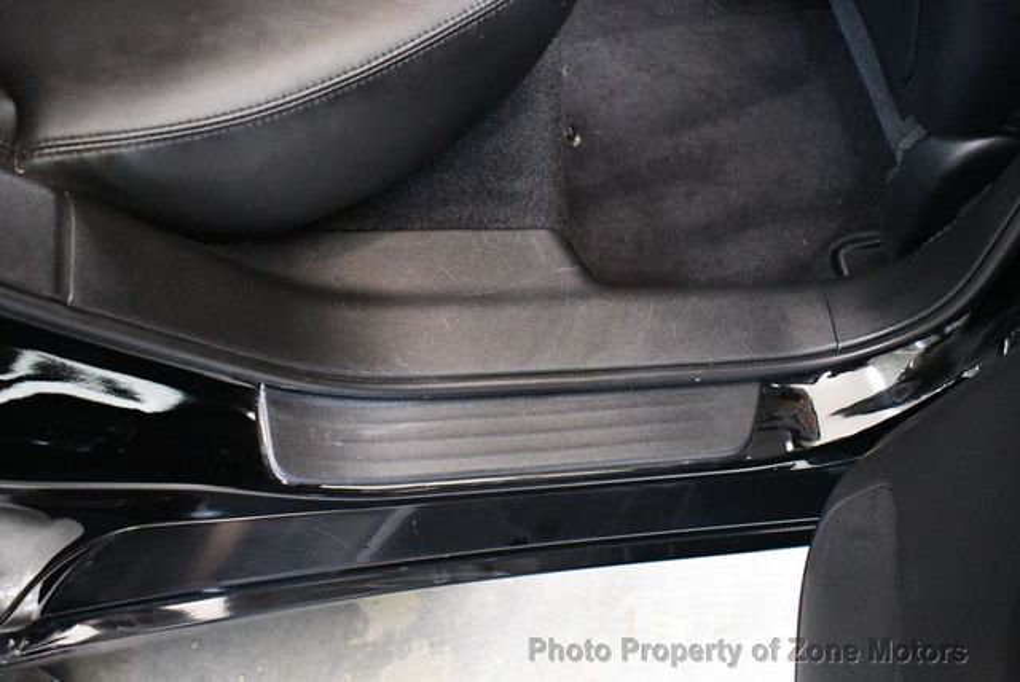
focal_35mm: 36
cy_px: 341
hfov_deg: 53.1
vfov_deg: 36.9
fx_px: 1021
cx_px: 510
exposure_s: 1/60
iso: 9000
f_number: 3.5
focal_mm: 18
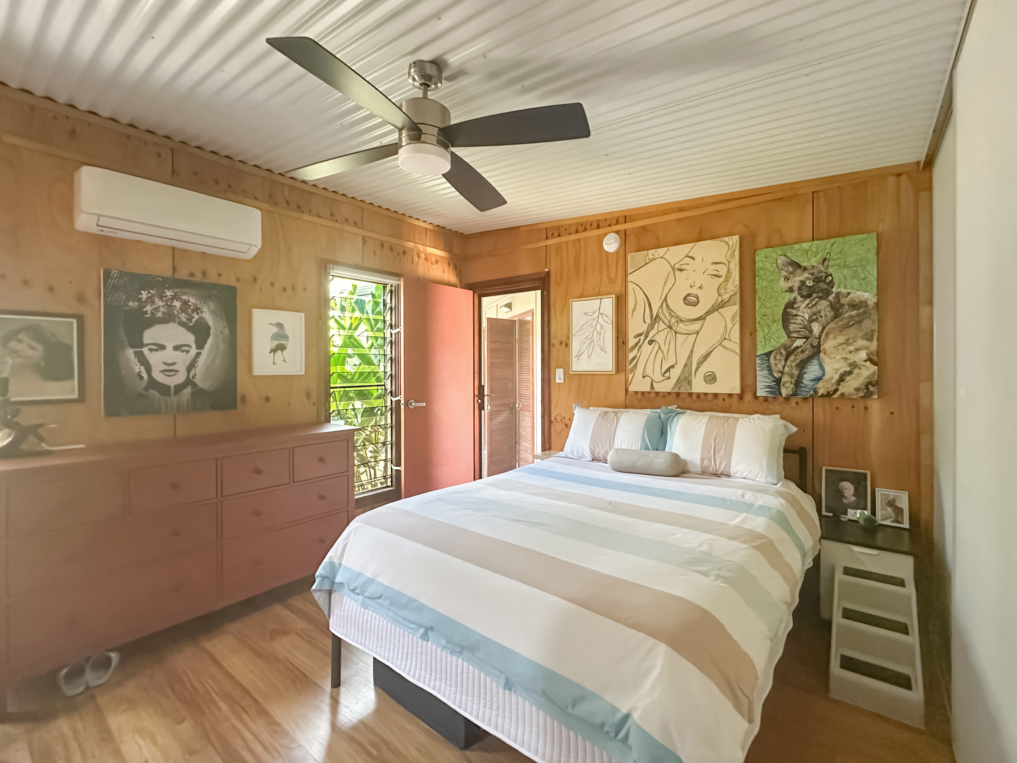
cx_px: 538
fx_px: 441
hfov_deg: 98.1
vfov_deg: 81.7
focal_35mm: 15
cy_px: 401
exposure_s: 1/60
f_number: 2.2
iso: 1000
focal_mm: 2.22
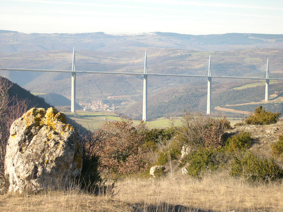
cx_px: 142
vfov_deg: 13.0
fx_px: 932
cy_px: 106
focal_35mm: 114
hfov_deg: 17.3
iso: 141
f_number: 4.9
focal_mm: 24
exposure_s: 1/282
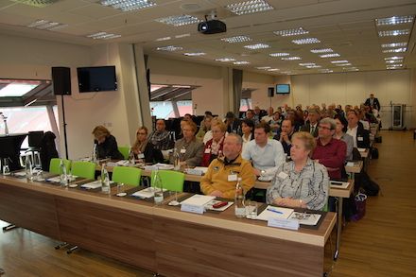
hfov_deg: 67.4
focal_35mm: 27
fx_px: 312
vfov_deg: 47.9
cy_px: 138
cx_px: 208
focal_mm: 18
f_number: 4.5
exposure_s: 1/80
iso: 400
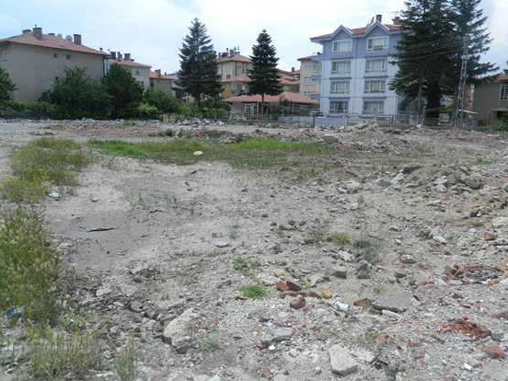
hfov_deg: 61.5
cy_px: 195
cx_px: 278
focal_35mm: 29
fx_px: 426
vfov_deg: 48.2
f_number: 3.1
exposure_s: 1/1000
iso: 80
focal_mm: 4.5
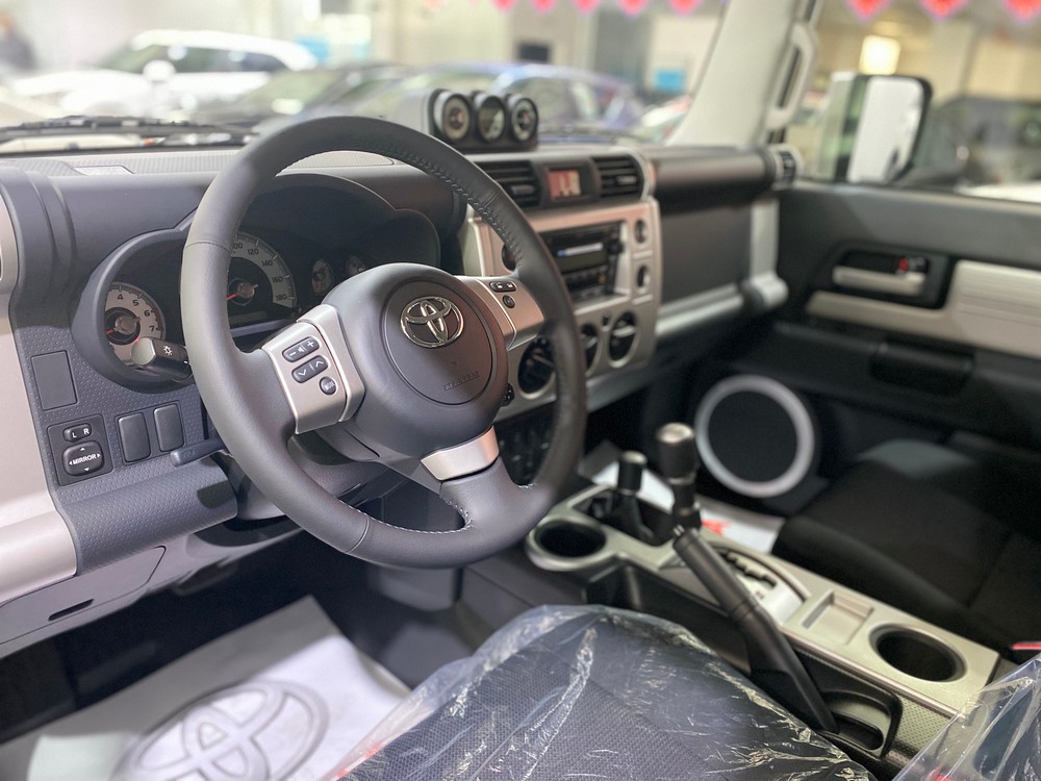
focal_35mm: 26
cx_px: 520
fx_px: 782
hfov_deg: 67.3
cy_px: 390
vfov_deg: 53.1
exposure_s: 1/32
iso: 640
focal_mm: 4.25
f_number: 1.8
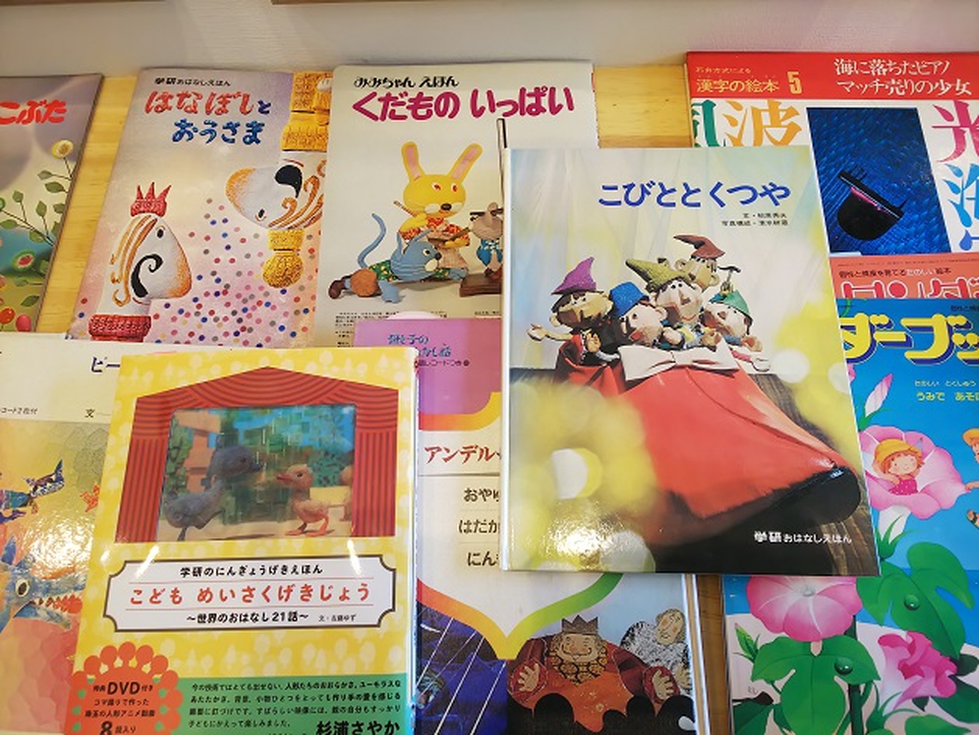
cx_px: 490
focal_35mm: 22
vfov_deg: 61.1
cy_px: 368
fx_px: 622
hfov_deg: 76.4
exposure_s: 1/30
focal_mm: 3.4
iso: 64
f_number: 1.94
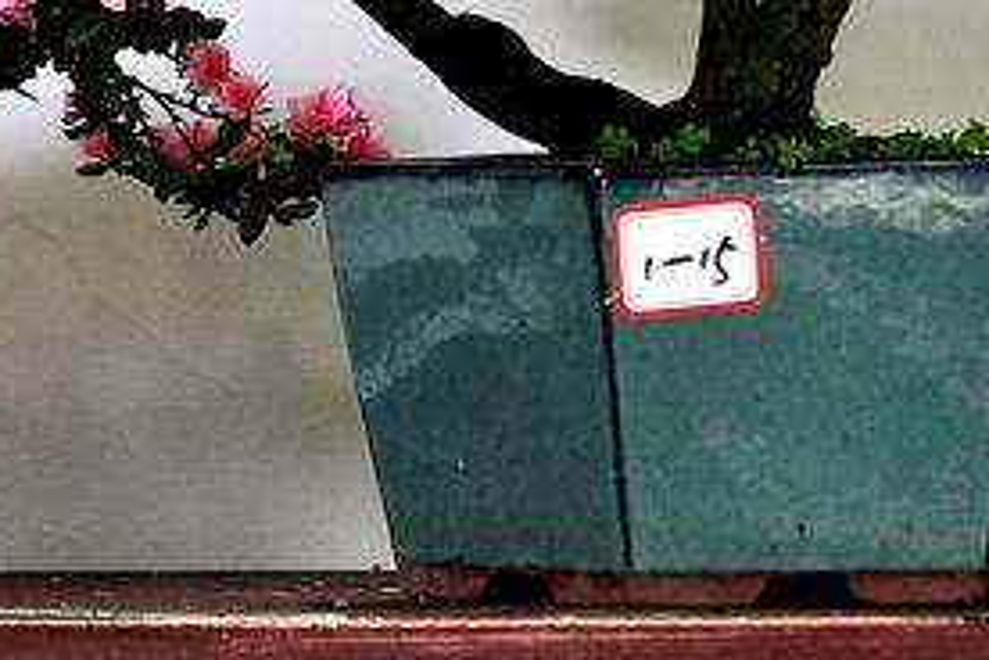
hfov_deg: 4.2
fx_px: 13323
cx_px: 247
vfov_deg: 2.8
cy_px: -230
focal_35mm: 485
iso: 400
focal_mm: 116
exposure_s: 1/180
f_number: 4.8
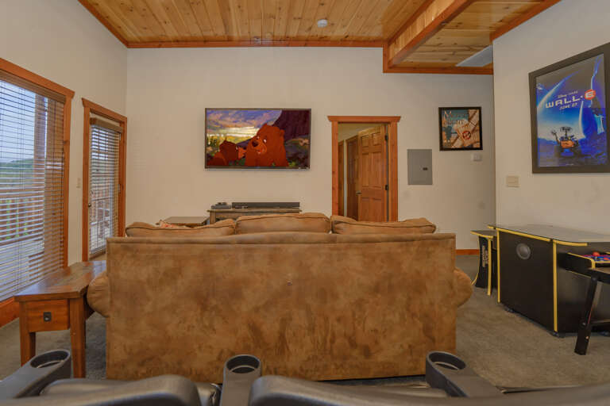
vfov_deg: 73.7
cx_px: 305
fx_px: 271
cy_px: 203
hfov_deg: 96.7
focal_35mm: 16
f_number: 7.1
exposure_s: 1/80
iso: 500
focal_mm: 16
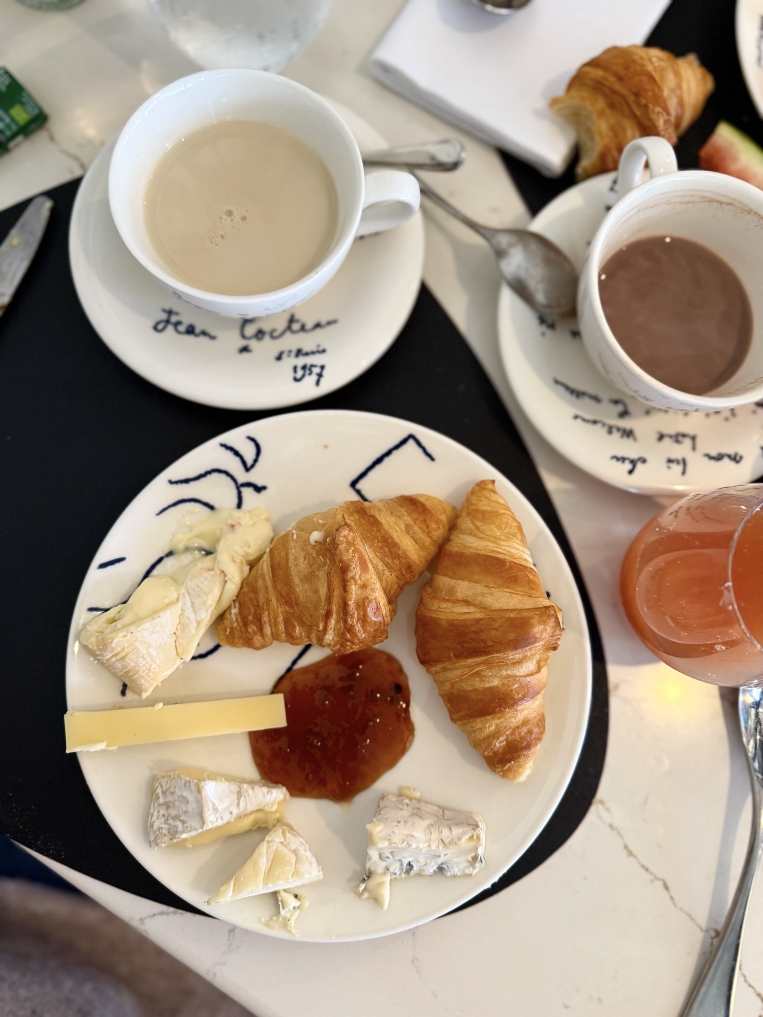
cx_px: 382
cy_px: 508
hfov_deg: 56.8
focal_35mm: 24
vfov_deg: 71.6
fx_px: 705
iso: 320
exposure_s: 1/50
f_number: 1.78
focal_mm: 6.76
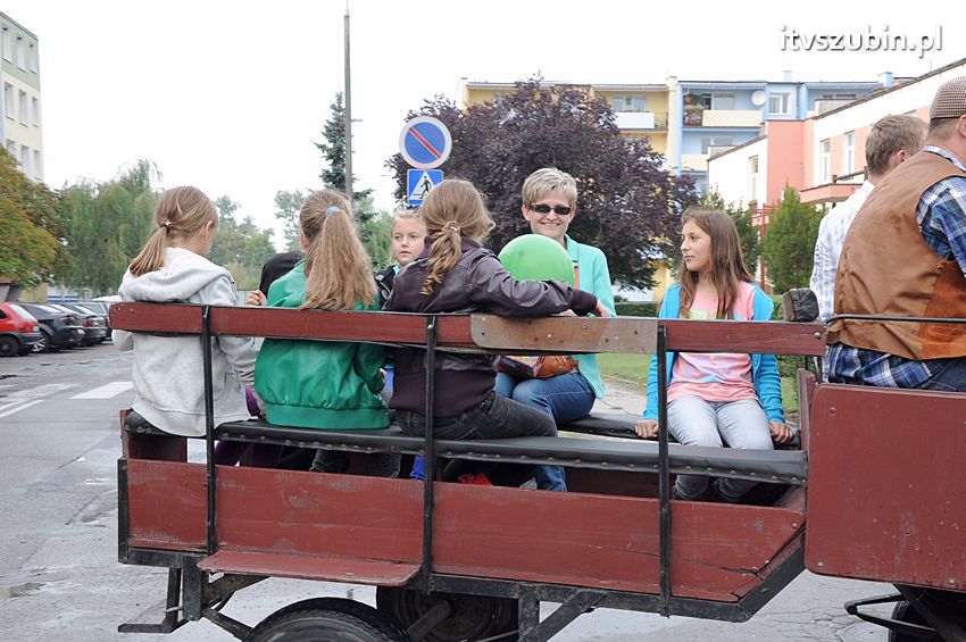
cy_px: 321
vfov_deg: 29.8
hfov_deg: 43.6
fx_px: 1206
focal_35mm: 45
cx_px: 483
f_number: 8
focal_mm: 30
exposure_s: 1/200
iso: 500
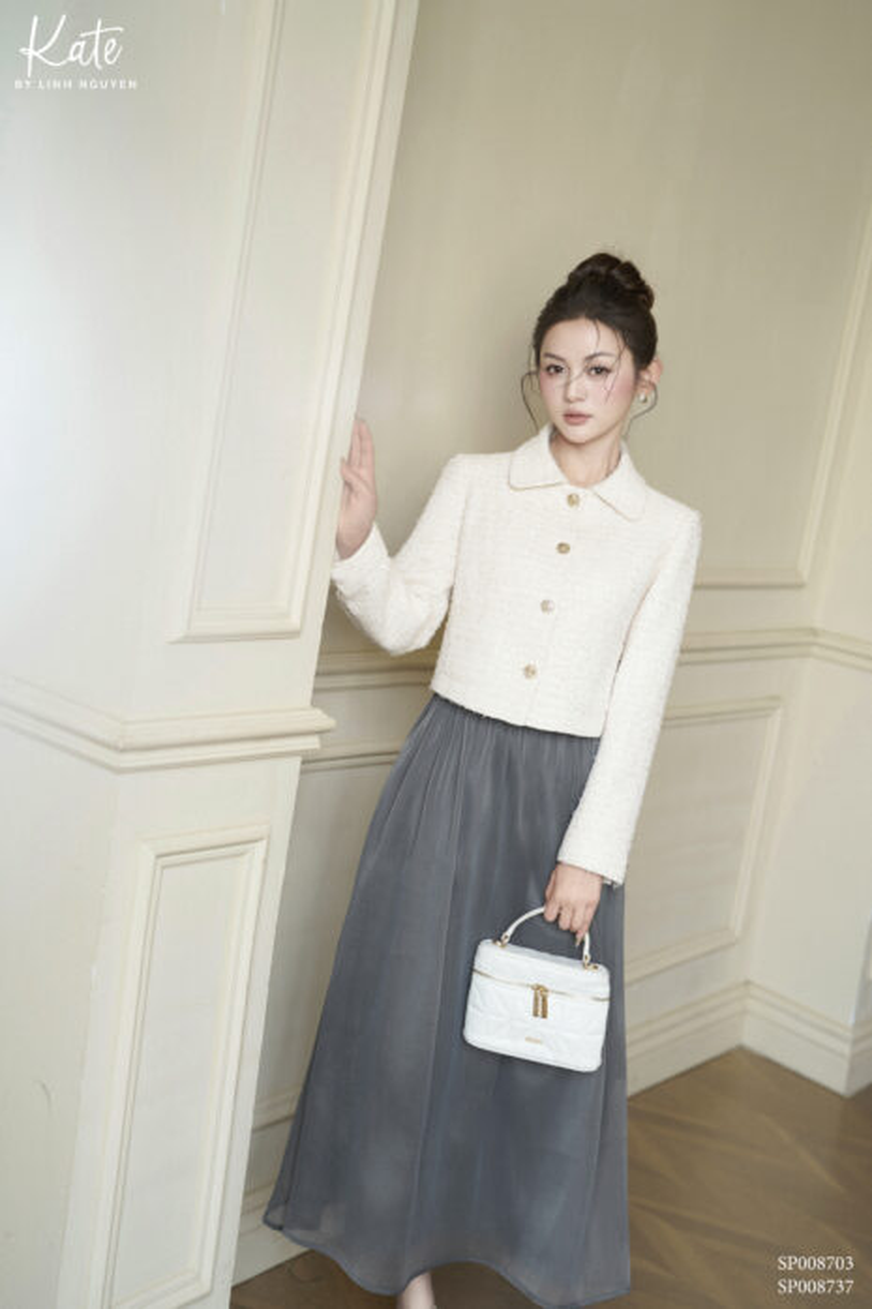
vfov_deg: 39.6
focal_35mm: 50
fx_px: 1817
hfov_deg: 27.0
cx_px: 436
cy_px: 654
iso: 400
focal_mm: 50
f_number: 2.8
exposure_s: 1/160
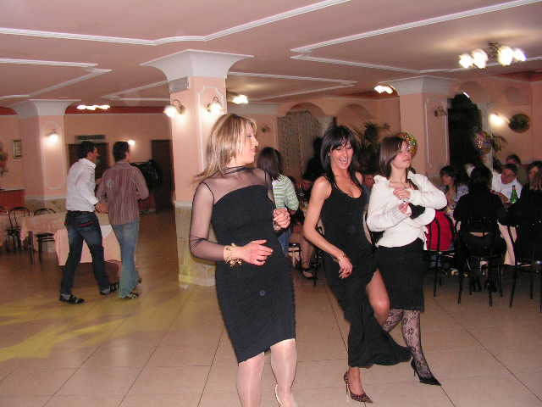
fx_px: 564
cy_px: 204
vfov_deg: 39.7
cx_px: 271
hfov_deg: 51.4
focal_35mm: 36
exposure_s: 1/40
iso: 200
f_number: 3.2
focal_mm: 6
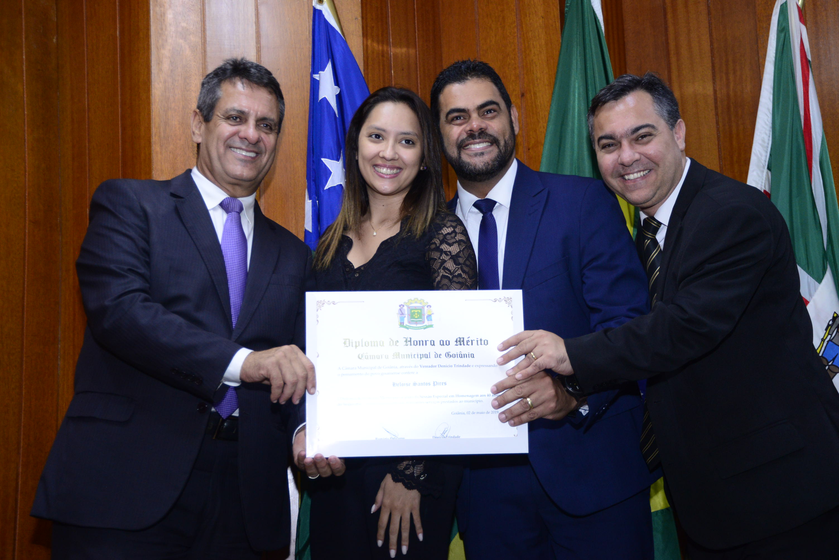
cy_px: 280
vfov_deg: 24.6
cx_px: 420
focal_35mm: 55
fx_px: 1282
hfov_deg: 36.2
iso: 2500
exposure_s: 1/125
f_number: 5
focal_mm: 55
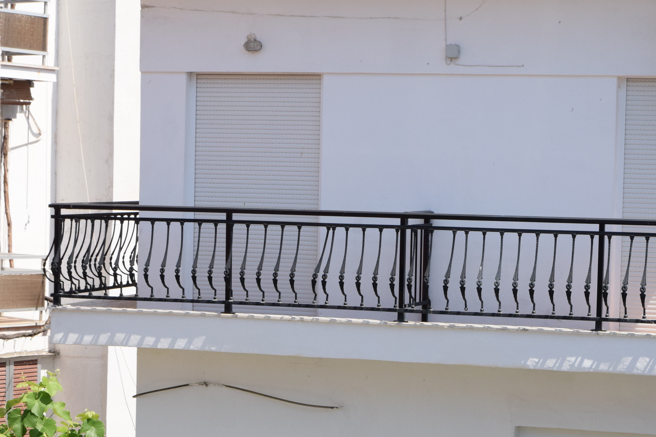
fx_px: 1749
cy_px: 264
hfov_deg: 21.1
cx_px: 472
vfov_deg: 14.2
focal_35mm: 96
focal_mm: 38
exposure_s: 1/1250
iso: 800
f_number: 10
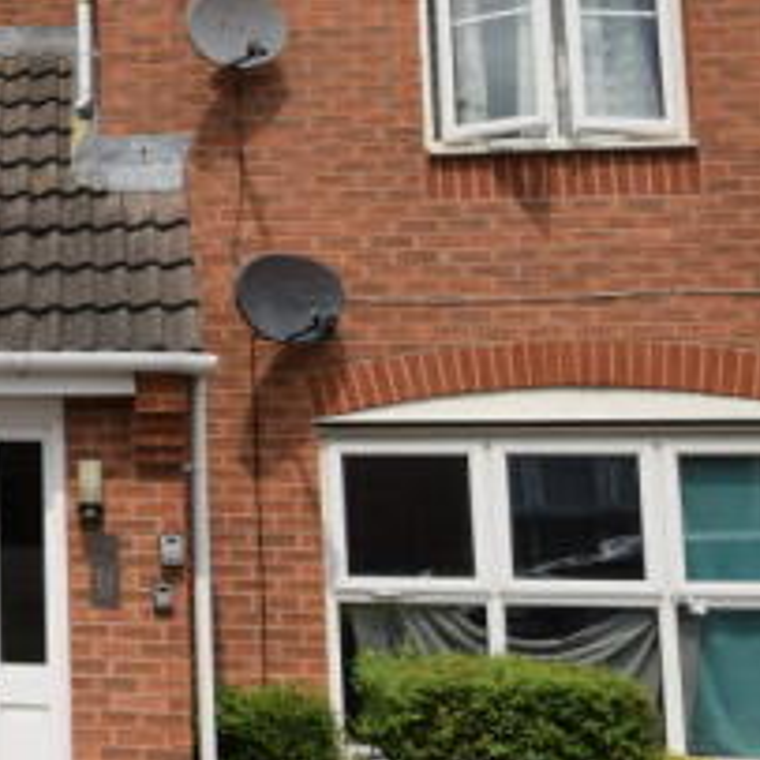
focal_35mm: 74
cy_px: 215
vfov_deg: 23.2
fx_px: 1838
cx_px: -380
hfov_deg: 20.1
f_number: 13
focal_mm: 18
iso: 400
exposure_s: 1/640
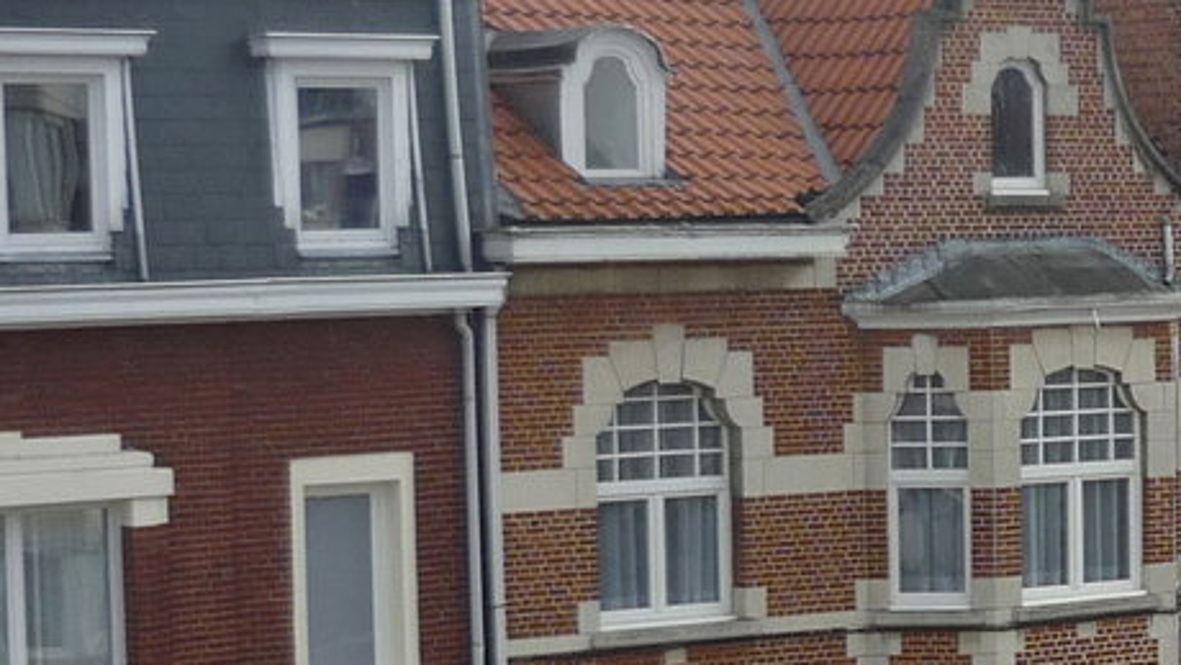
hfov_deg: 16.7
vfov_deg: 9.7
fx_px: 3915
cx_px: 1253
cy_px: 488
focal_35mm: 125
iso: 100
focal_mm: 5.5
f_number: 2.8
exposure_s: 1/640
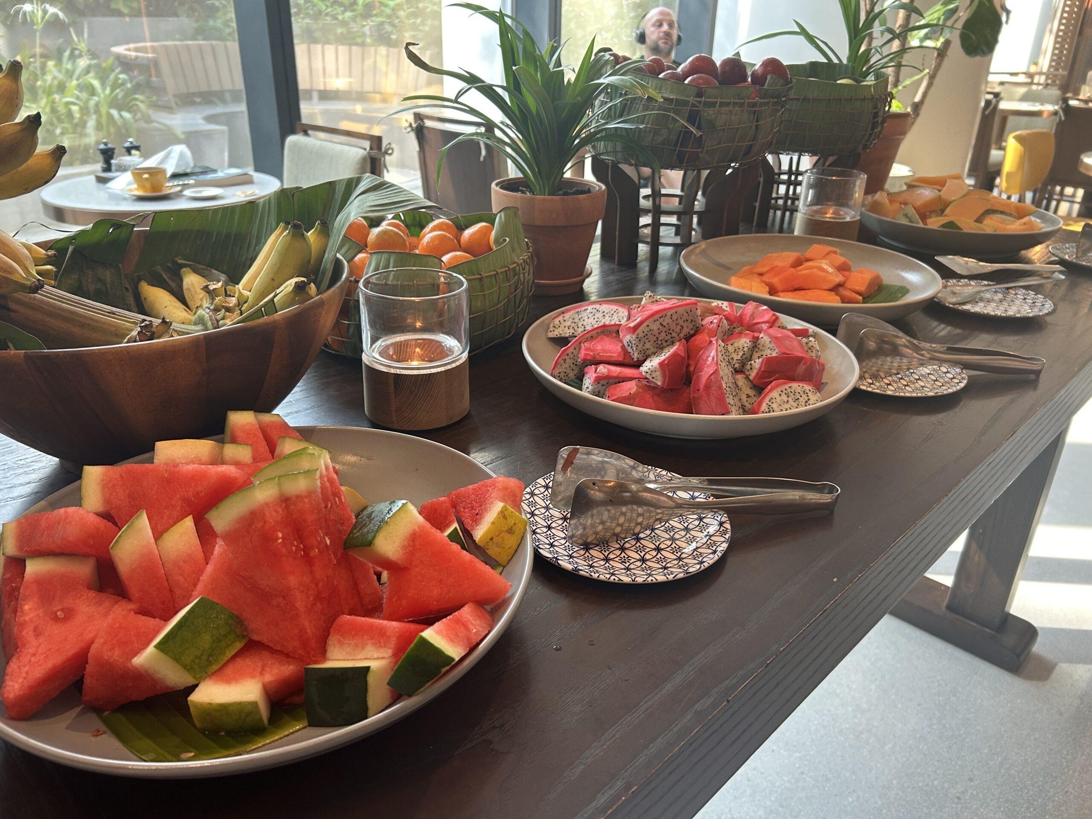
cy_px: 410
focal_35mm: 26
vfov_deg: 53.1
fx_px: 820
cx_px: 546
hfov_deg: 67.3
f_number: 1.5
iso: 125
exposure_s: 1/100
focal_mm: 5.7
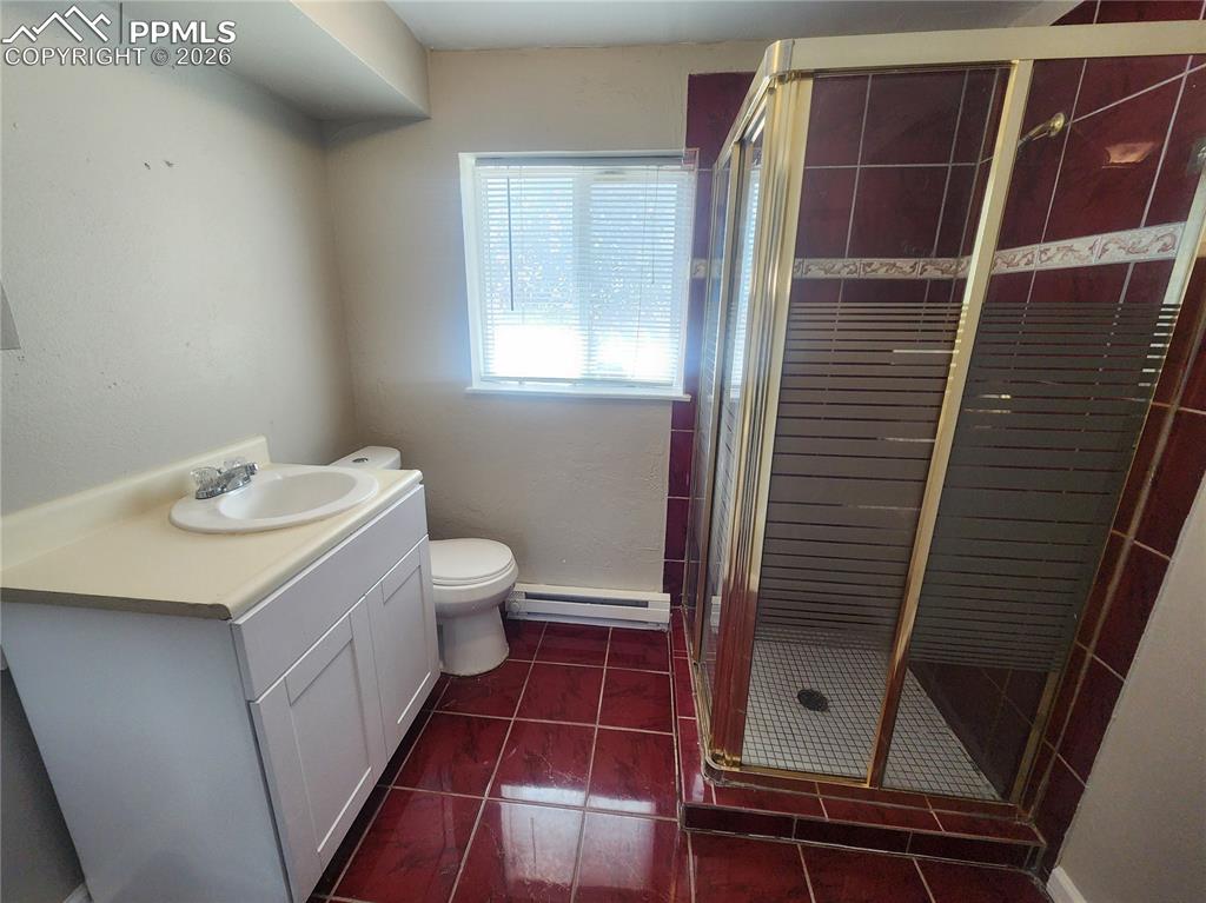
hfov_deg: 106.2
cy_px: 452
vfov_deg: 89.9
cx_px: 603
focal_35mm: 13
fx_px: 453
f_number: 2.2
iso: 200
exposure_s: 1/60
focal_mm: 2.2
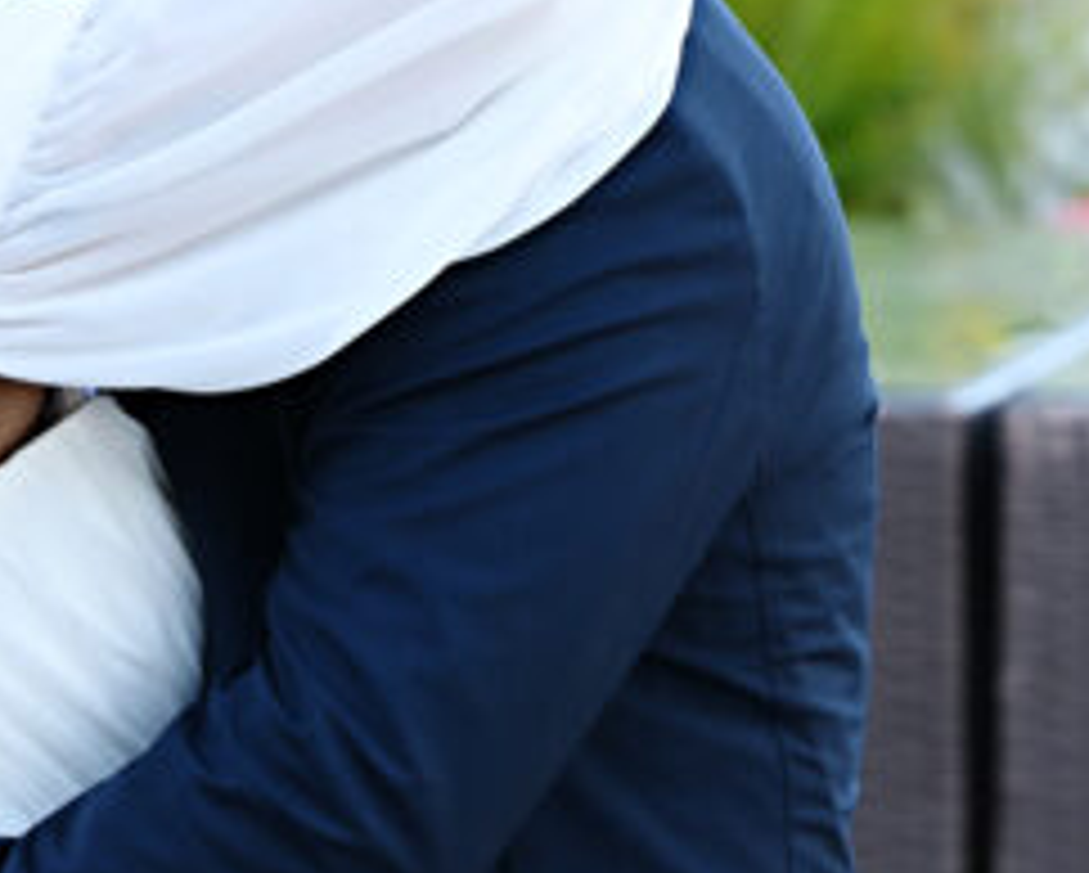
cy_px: 43
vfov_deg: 4.2
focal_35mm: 365
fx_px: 11774
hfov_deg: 5.3
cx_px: -117
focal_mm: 92
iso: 200
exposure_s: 1/200
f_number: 4
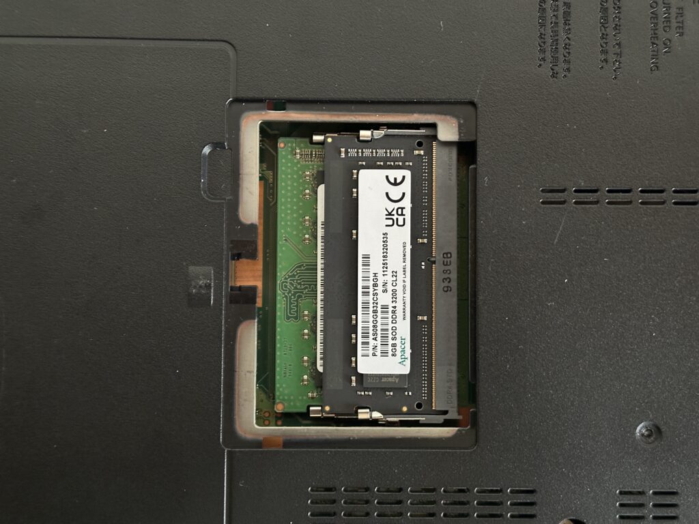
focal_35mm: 48
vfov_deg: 30.3
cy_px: 262
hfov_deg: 39.7
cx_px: 350
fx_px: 969
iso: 640
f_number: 1.78
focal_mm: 6.86
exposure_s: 1/20
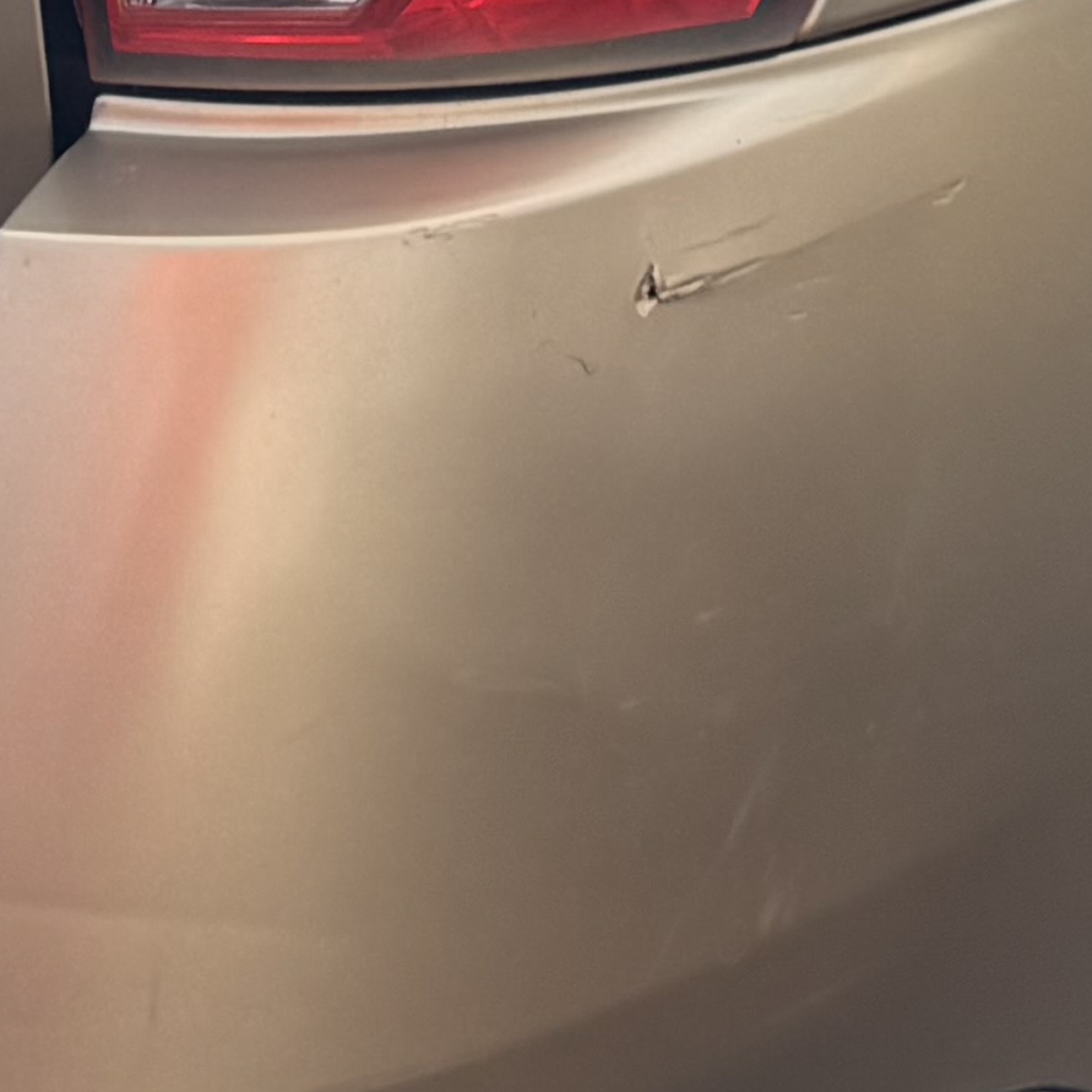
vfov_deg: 12.1
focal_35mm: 136
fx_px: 4854
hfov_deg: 12.8
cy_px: -691
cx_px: 268
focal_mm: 6.76
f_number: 1.78
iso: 80
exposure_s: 1/3413
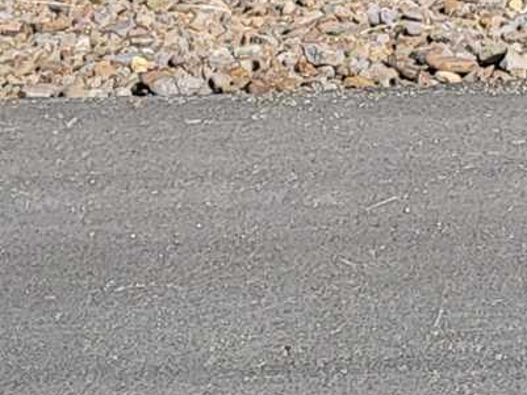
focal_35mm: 184
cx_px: 673
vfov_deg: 7.4
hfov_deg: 10.5
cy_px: -680
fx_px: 2802
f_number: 1.8
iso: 16
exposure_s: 1/1186
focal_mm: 6.7
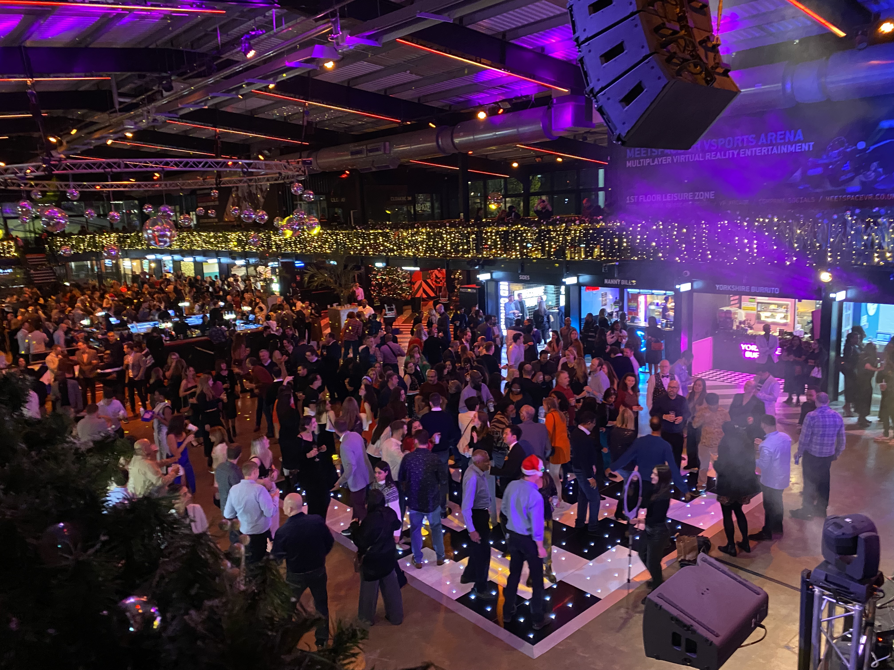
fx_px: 671
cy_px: 335
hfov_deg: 67.3
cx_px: 447
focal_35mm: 26
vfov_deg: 53.1
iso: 640
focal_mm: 4.25
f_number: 1.8
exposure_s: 1/25
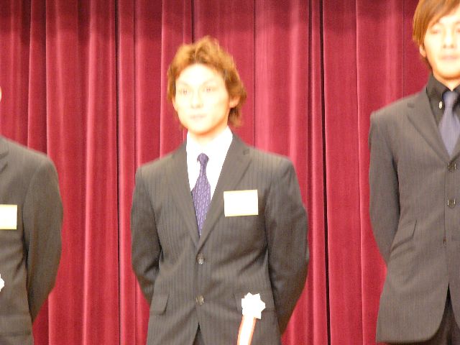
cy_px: 172
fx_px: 2219
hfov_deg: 11.8
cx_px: 230
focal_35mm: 167
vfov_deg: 8.9
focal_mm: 27.9
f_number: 2.8
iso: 200
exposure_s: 1/13
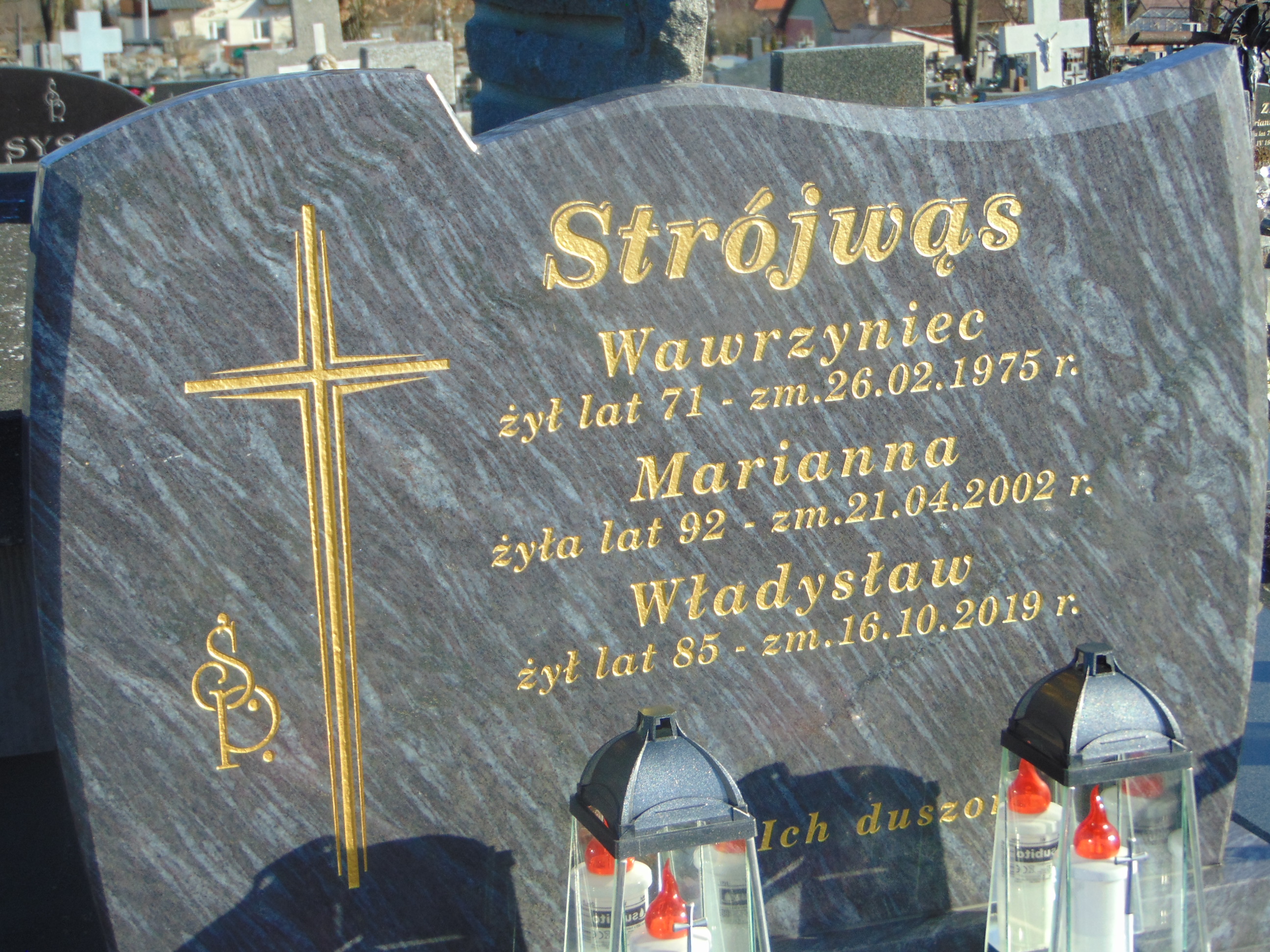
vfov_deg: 20.7
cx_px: 635
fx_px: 2605
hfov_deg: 27.4
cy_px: 476
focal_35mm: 71
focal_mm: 12.8
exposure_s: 1/400
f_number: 3.7
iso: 80
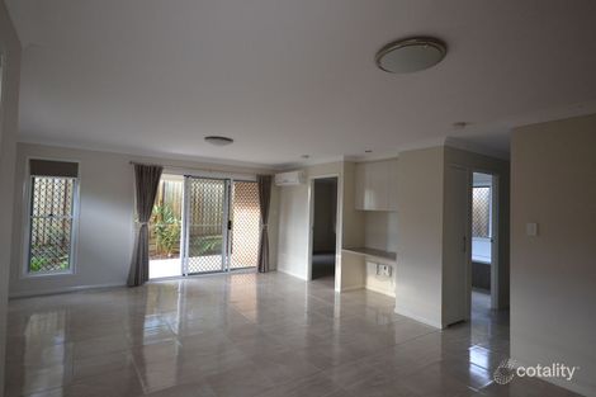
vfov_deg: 63.2
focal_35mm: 20
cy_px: 198
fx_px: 323
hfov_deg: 85.4
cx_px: 298
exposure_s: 1/60
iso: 900
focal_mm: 13
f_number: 4.5
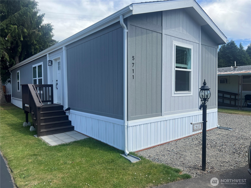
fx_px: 189
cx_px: 126
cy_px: 94
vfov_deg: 53.1
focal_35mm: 26
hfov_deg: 67.3
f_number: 1.5
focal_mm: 5.7
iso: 50
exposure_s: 1/2208
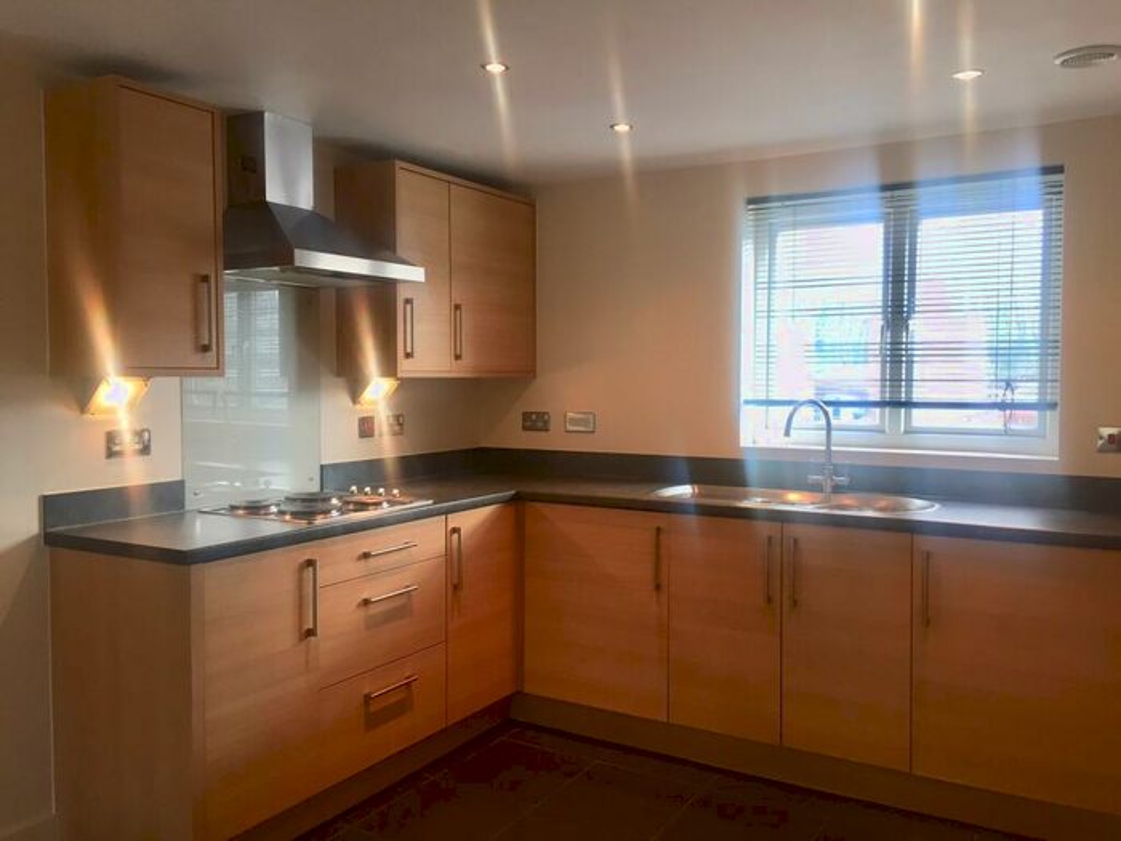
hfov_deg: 61.7
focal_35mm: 29
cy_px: 420
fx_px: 939
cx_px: 560
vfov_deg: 48.2
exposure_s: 1/33
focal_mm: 4.15
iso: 32
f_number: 2.2
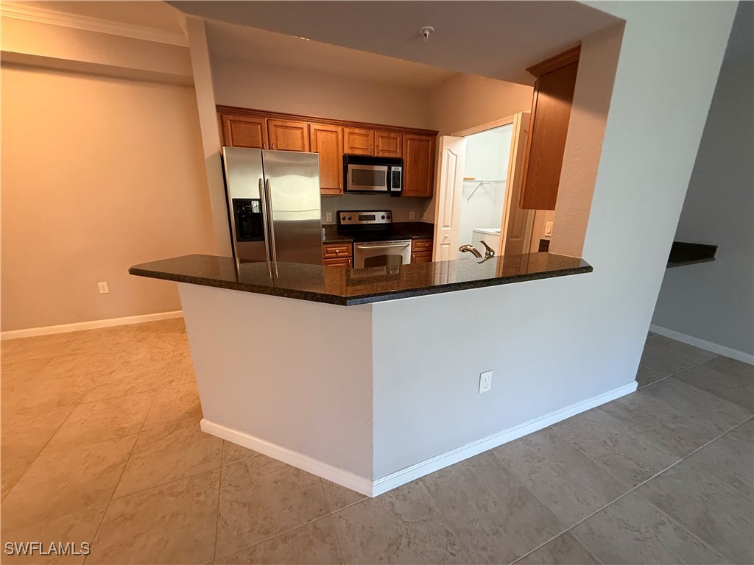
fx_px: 305
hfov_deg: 102.1
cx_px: 377
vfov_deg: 85.7
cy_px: 282
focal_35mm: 14
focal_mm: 2.22
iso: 400
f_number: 2.2
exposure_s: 1/60
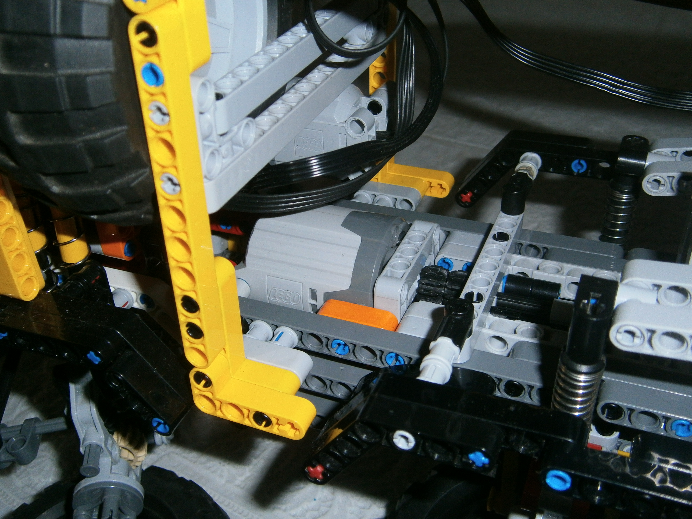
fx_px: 780
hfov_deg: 47.9
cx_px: 341
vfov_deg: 36.8
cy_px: 247
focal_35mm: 39
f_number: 3.1
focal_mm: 6.4
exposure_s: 1/40
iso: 125
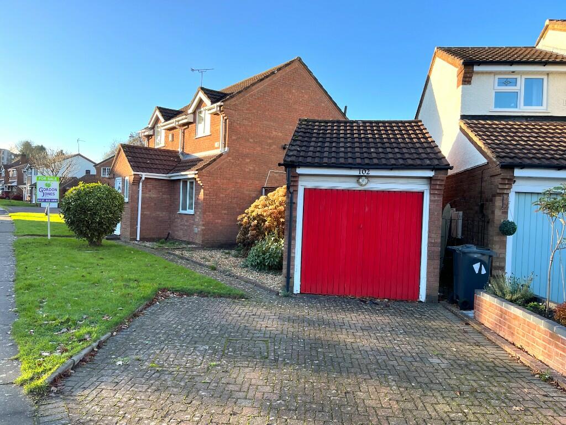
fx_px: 425
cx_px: 283
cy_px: 212
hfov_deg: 67.3
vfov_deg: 53.1
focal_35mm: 26
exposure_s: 1/684
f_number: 1.6
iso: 50
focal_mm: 5.1
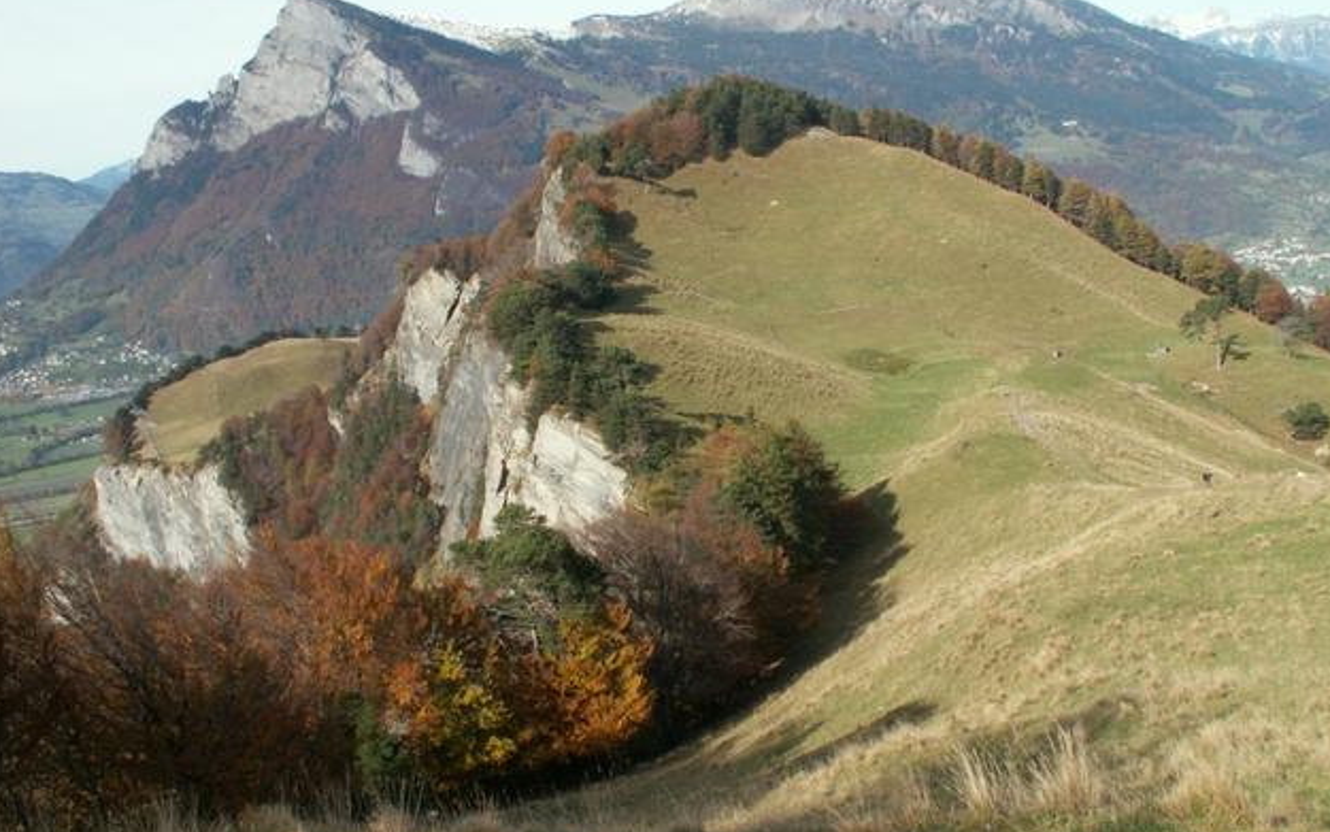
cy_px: 381
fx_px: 1378
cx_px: 668
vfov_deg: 33.6
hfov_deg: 51.5
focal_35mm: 38
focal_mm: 5.86
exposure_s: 1/200
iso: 50
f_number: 5.6
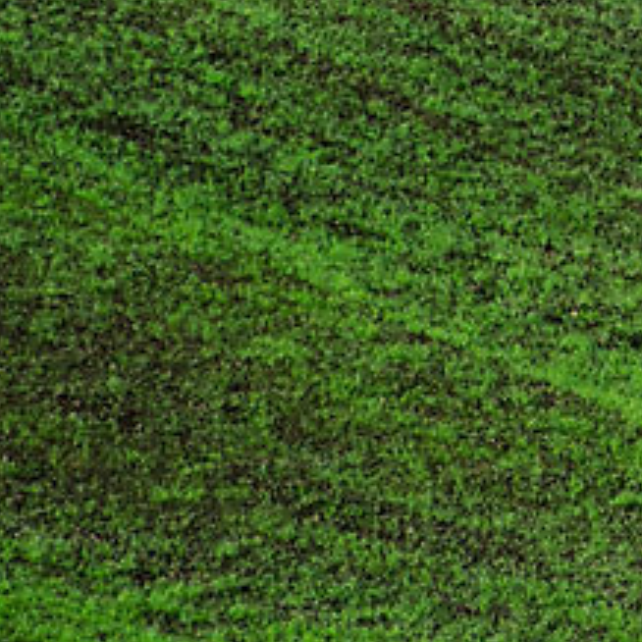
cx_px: 3095
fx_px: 16681
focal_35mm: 795
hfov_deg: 2.1
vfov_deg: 2.2
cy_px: -1461
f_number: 8
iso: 125
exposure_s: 1/160
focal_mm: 85
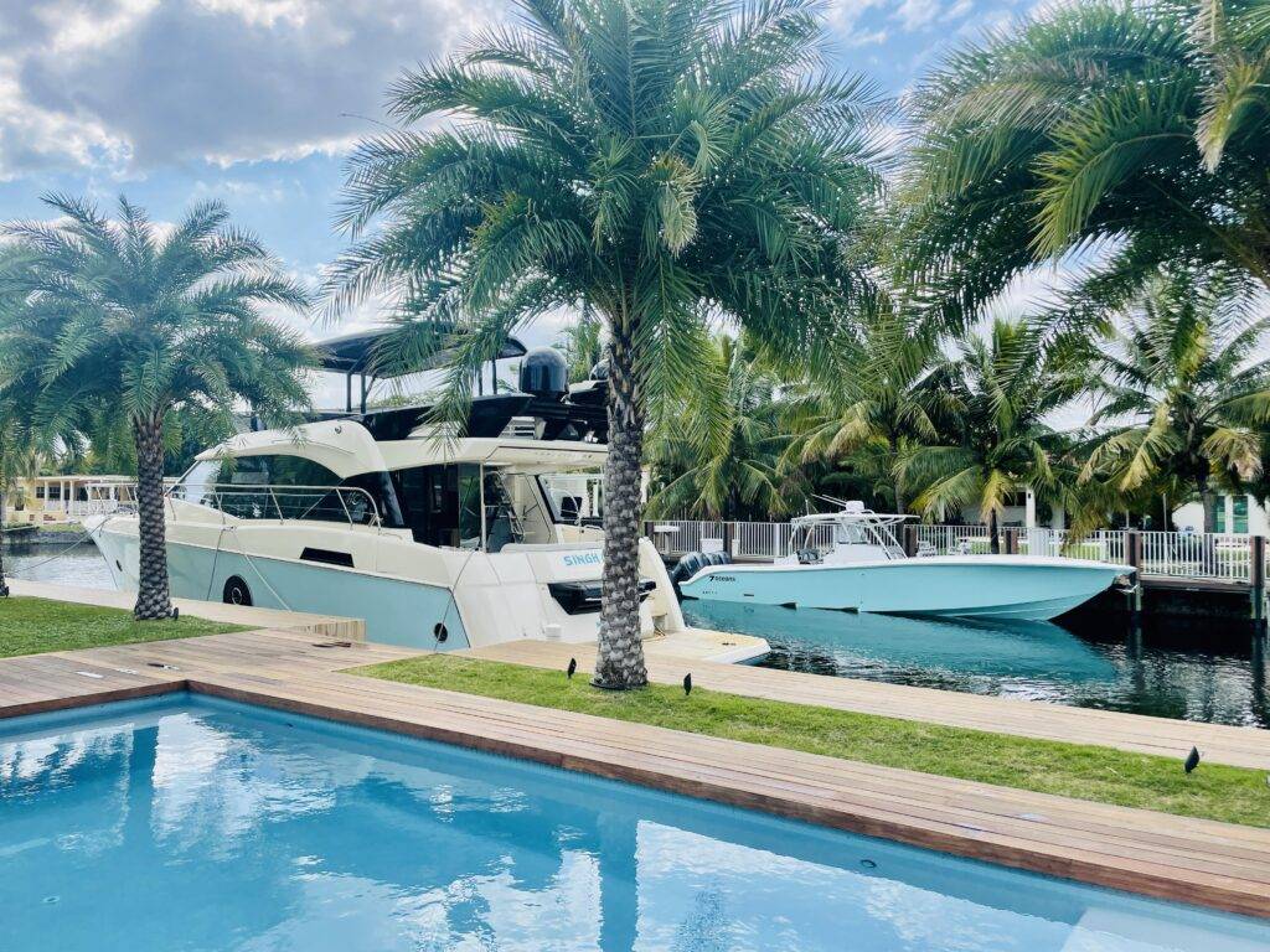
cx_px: 635
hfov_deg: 67.3
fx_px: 954
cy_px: 476
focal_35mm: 26
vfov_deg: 53.1
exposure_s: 1/2564
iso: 32
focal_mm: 4.2
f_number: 1.6
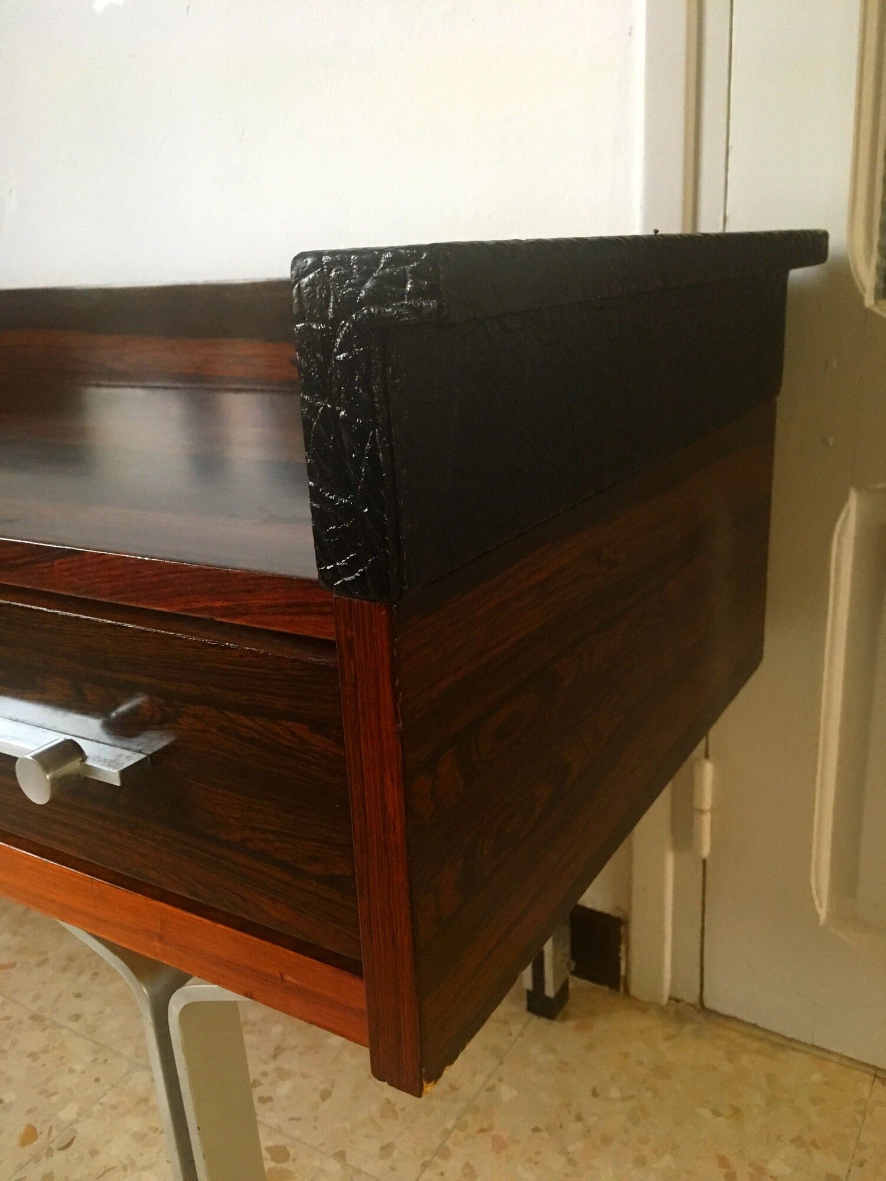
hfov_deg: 48.2
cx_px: 443
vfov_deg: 61.7
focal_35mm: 29
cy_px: 590
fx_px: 990
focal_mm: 4.15
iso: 250
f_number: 2.2
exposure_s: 1/33
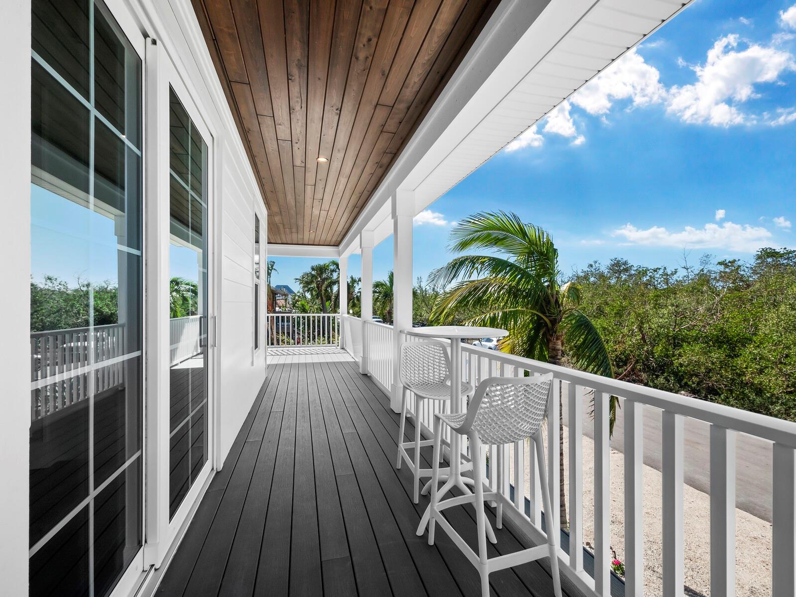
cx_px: 398
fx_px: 322
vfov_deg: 85.7
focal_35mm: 14
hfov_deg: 102.1
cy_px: 298
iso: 400
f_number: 11
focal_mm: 7
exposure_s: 1/80
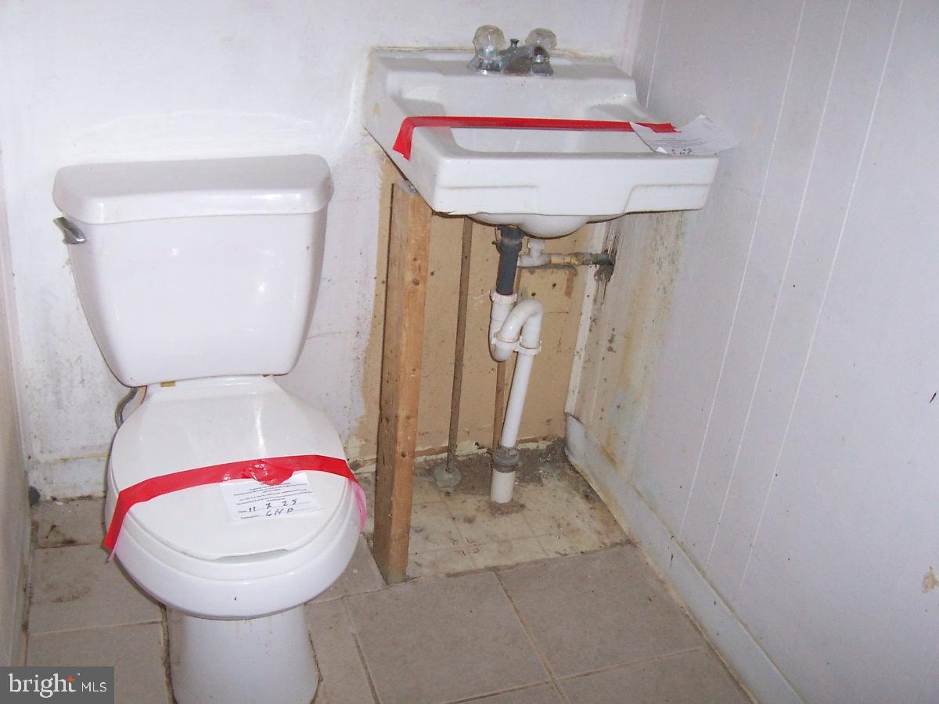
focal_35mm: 37
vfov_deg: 38.7
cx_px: 470
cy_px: 352
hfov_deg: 50.1
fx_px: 1004
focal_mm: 5.6
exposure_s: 1/60
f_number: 2.8
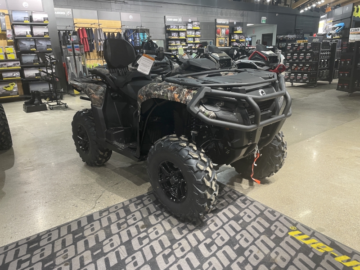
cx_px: 180
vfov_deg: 53.1
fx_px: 270
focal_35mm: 26
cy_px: 135
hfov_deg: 67.3
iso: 125
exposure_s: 1/60
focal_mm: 4.2
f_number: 1.6
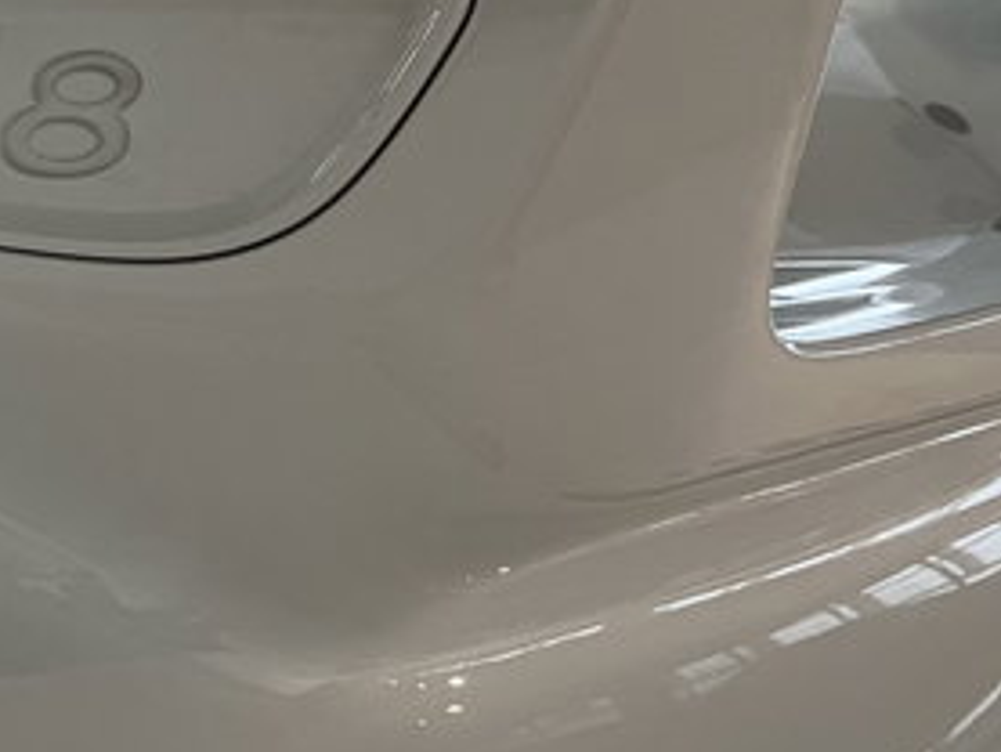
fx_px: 2083
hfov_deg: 23.4
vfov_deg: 20.1
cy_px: 101
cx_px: -358
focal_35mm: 72
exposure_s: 1/50
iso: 160
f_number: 1.6
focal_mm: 5.1
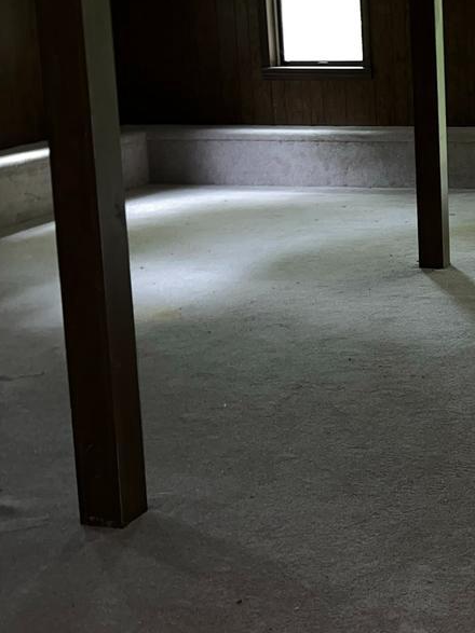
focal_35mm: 68
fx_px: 1245
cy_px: 184
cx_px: 527
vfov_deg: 28.3
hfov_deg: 20.6
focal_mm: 5.7
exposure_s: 1/4
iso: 100
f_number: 1.5
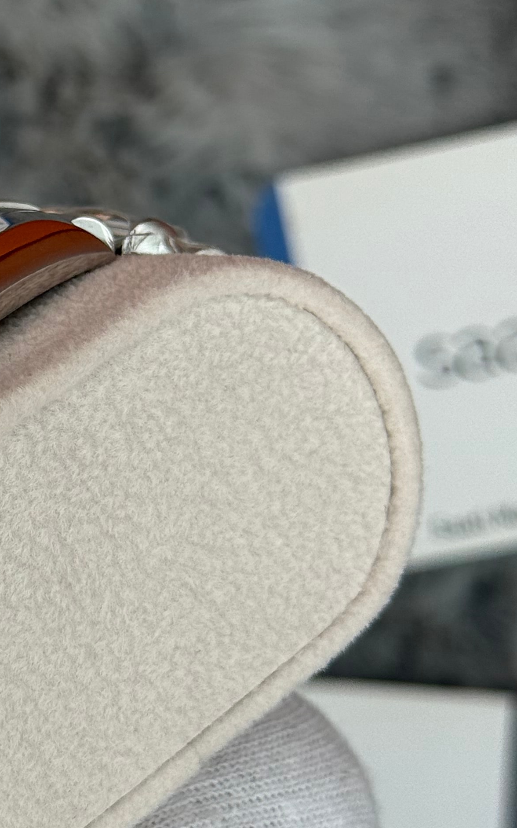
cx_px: -143
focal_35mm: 109
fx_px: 2458
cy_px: 328
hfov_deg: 11.7
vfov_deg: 19.1
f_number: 1.78
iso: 64
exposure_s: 1/1055
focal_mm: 6.76
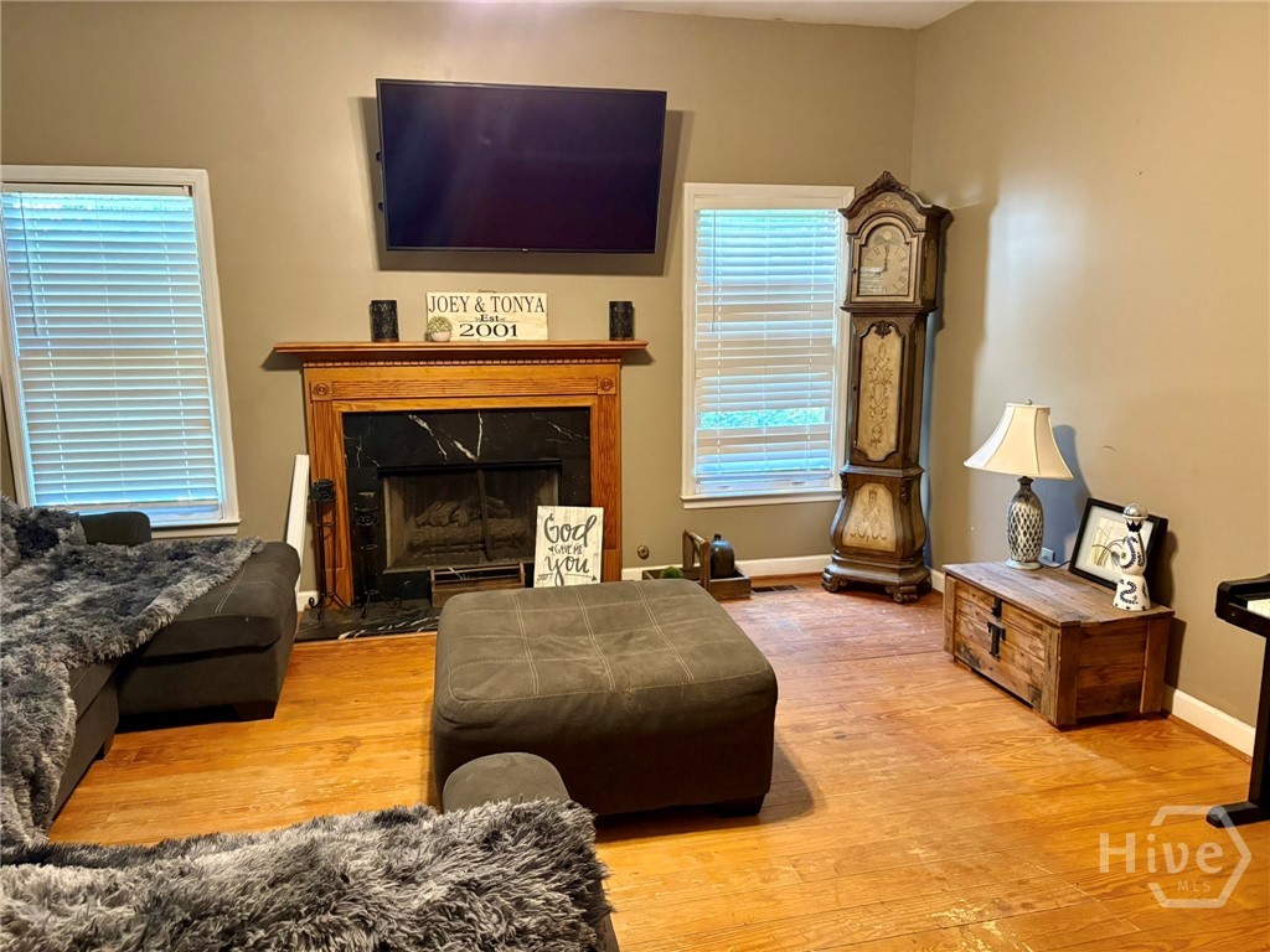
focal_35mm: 26
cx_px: 635
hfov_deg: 67.3
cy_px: 476
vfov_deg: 53.1
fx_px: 954
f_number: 1.6
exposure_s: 1/60
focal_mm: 5.96
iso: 500
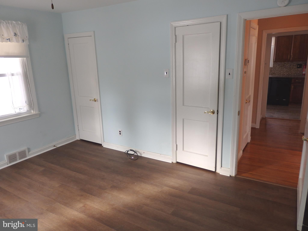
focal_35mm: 25
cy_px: 116
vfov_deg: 54.9
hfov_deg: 69.4
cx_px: 154
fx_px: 222
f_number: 3
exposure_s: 1/40
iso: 125
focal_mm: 4.5
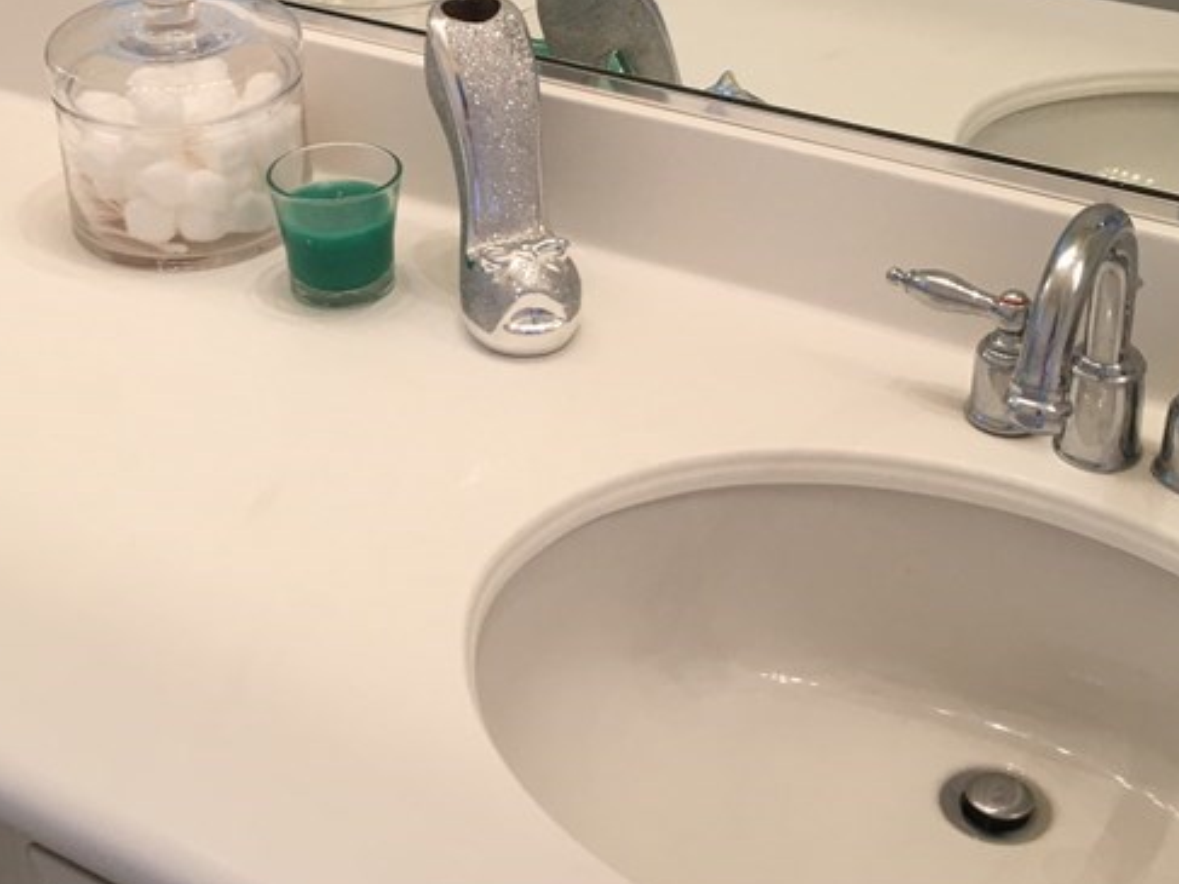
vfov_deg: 23.8
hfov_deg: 31.5
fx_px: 2077
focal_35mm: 61
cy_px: 220
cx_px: 426
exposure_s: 1/15
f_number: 2.2
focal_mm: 4.15
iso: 25
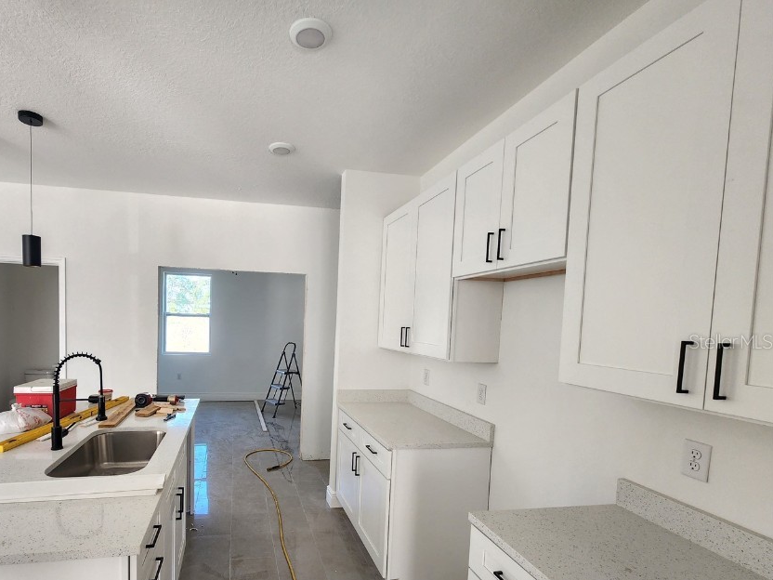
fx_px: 357
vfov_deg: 77.4
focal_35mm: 16
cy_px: 341
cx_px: 301
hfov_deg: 93.0
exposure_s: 1/60
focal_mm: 2.2
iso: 125
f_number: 2.2
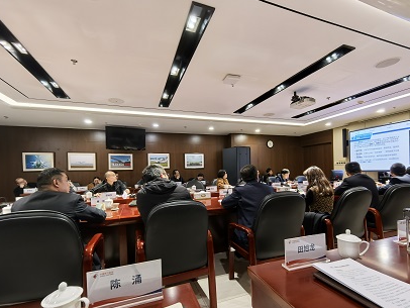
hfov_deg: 94.5
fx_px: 190
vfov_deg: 77.8
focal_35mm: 16
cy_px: 173
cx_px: 209
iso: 250
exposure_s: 1/33.3
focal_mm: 1.95
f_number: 2.2
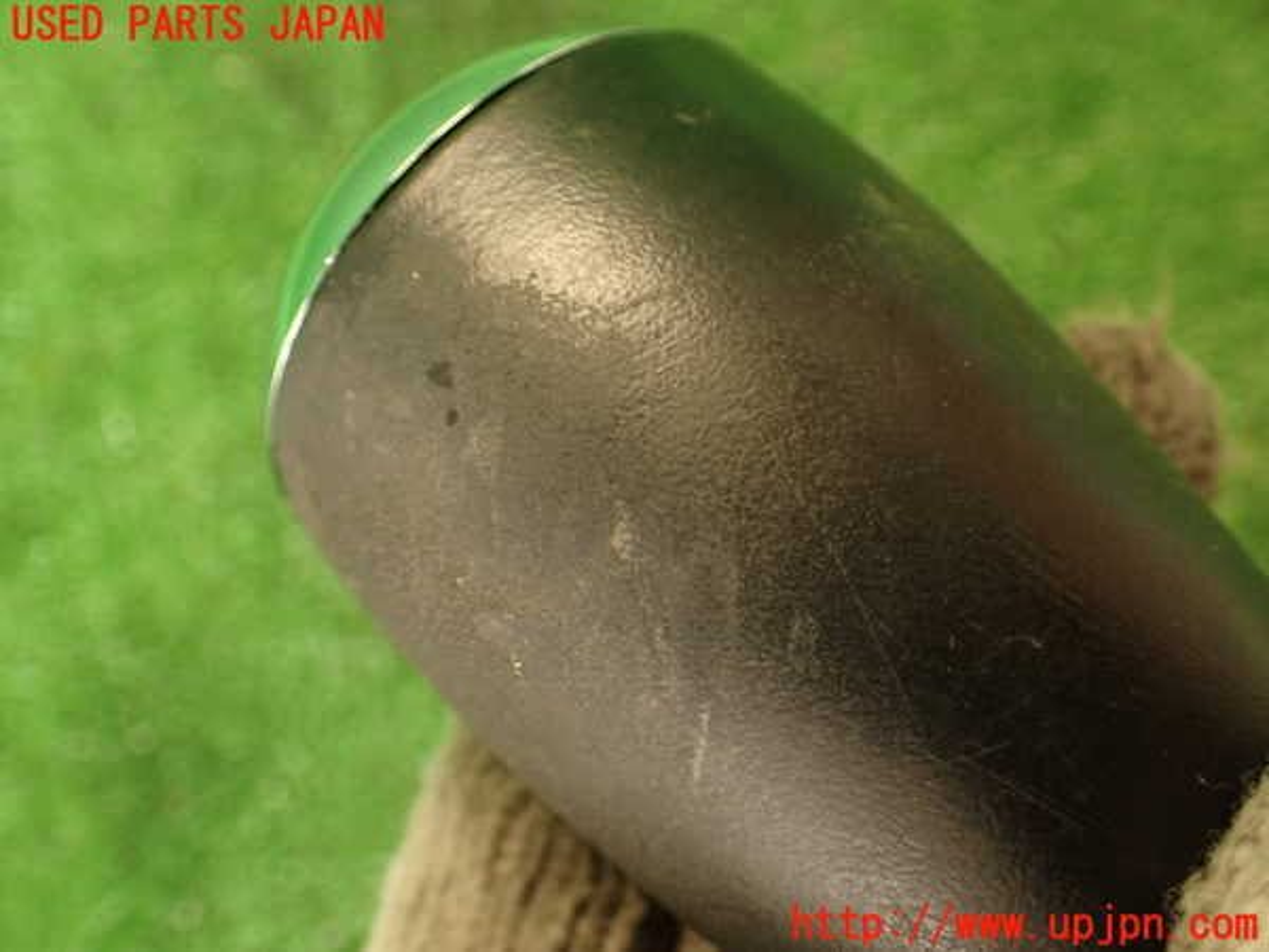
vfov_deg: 44.2
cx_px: 634
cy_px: 476
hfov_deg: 56.8
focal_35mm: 32
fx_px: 1173
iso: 320
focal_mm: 5.79
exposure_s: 1/30
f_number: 2.4
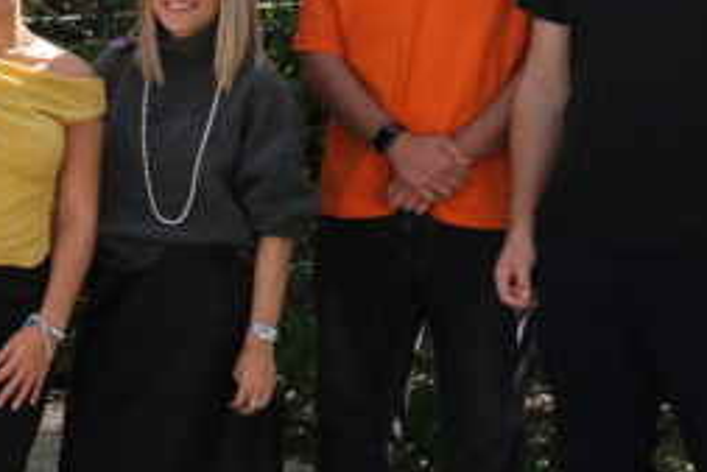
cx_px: -349
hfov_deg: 18.6
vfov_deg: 14.1
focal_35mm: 97
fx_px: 1906
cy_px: 186
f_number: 5.6
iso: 320
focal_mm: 16.1
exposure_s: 1/120
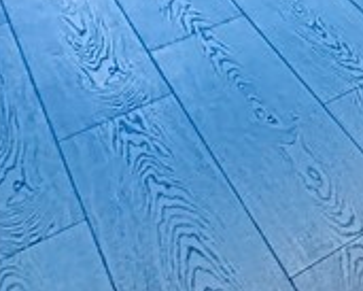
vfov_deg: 13.0
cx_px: 1076
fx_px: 881
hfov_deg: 11.7
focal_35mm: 82
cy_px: -452
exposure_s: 1/120
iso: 250
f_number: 2.2
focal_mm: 2.22
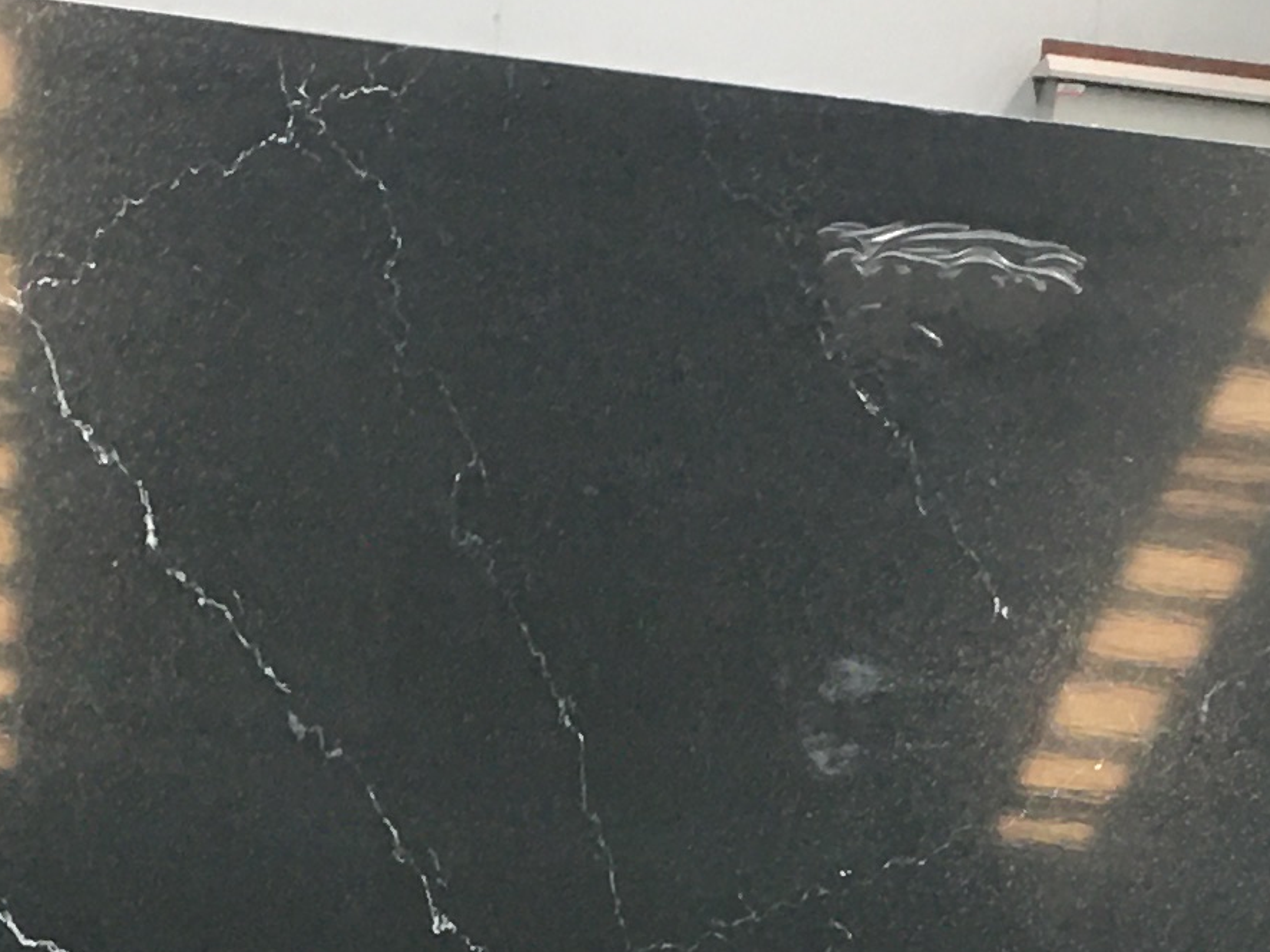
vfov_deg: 10.8
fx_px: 4842
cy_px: 1487
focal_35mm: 132
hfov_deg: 14.9
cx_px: 864
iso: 50
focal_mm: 4.15
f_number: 2.2
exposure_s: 1/33
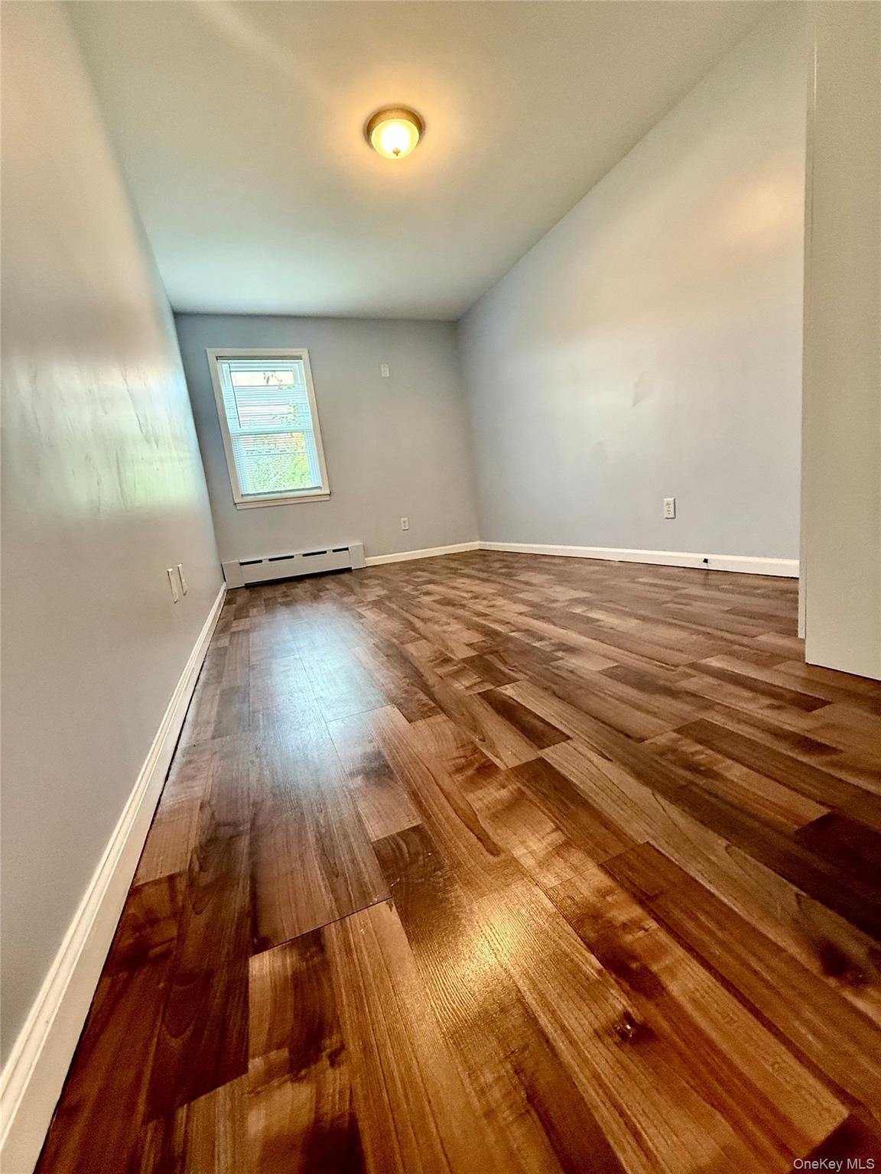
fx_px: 475
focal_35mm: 14
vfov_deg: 102.1
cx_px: 440
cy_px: 587
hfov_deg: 85.7
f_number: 2.2
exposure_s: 1/120
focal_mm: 2.22
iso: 500
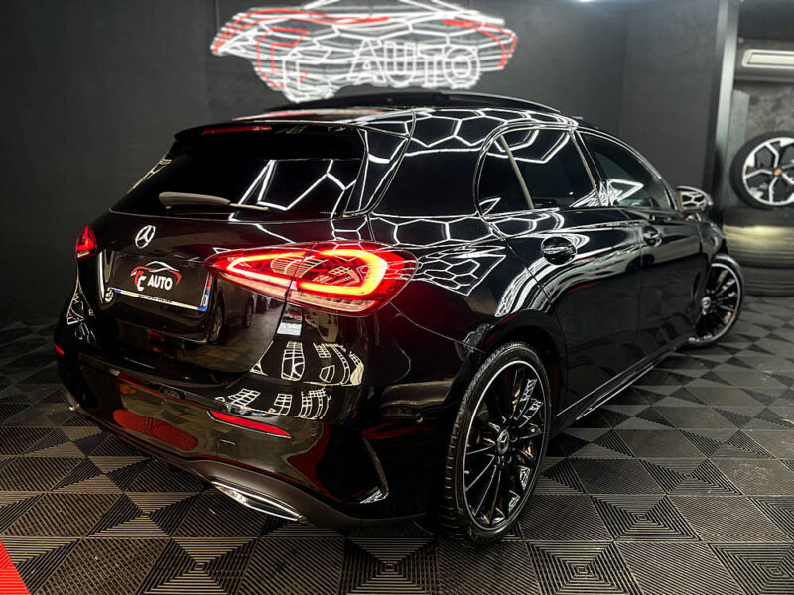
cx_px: 397
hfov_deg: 67.3
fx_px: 596
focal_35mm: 26
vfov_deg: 53.1
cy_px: 298
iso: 100
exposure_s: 1/60
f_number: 1.6
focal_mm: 4.2
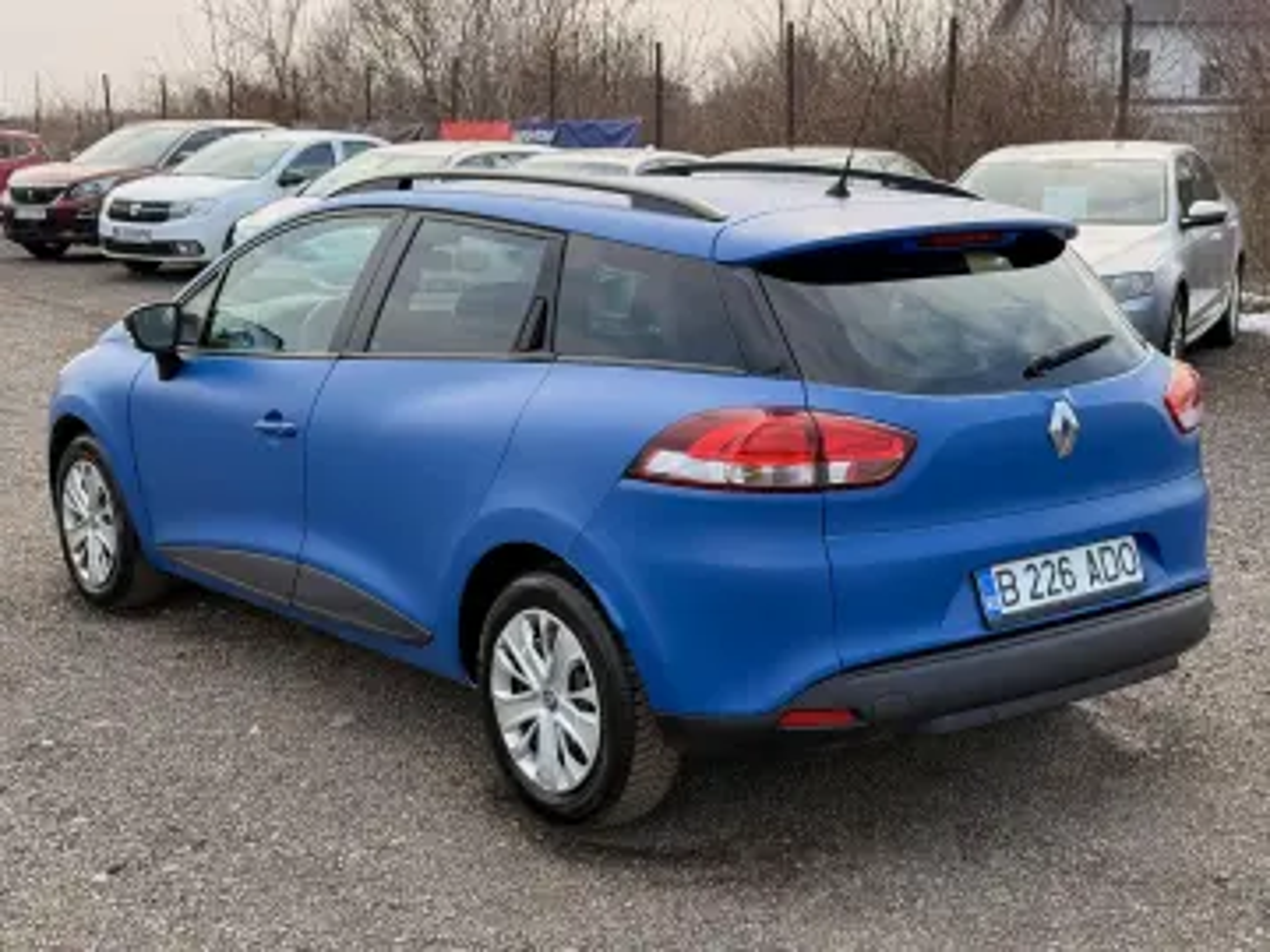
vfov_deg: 30.3
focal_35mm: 48
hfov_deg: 39.7
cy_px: 476
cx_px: 635
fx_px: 1761
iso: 80
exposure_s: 1/1642
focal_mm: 6.76
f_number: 1.78
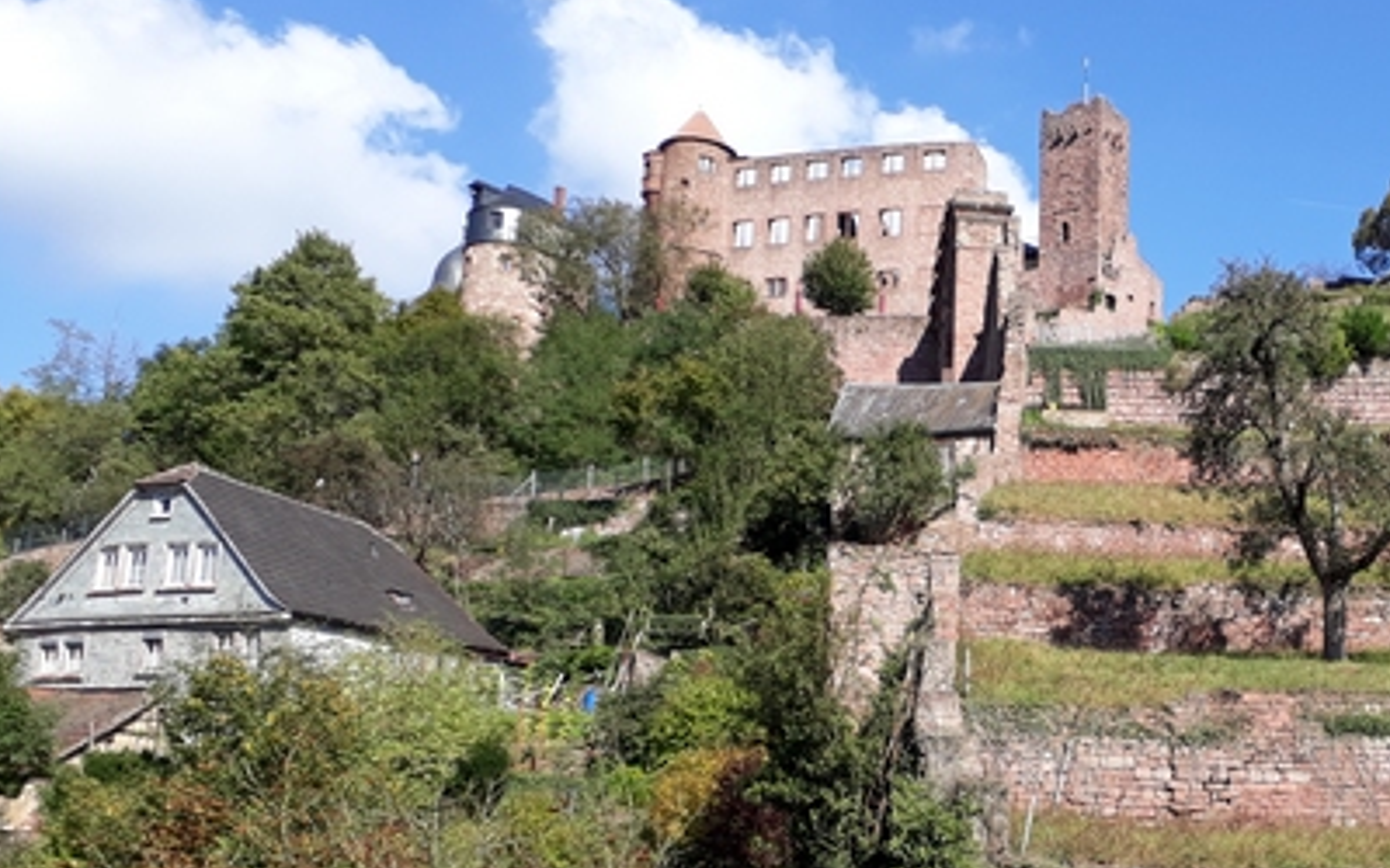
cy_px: 602
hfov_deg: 39.9
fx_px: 1818
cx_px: 1147
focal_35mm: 48
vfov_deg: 26.7
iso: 40
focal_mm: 3.6
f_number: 1.9
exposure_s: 1/1072
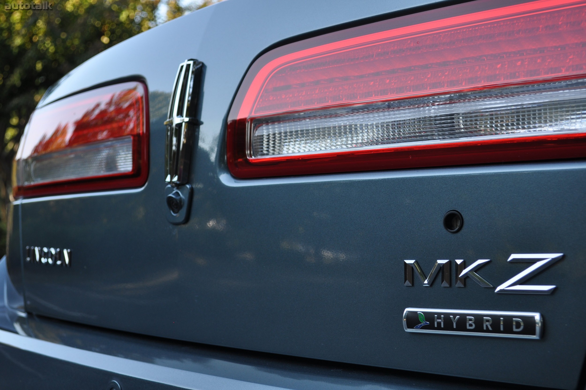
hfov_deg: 36.9
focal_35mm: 54
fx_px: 878
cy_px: 195
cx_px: 293
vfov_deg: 25.0
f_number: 5.6
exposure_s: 1/125
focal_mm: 36
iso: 200
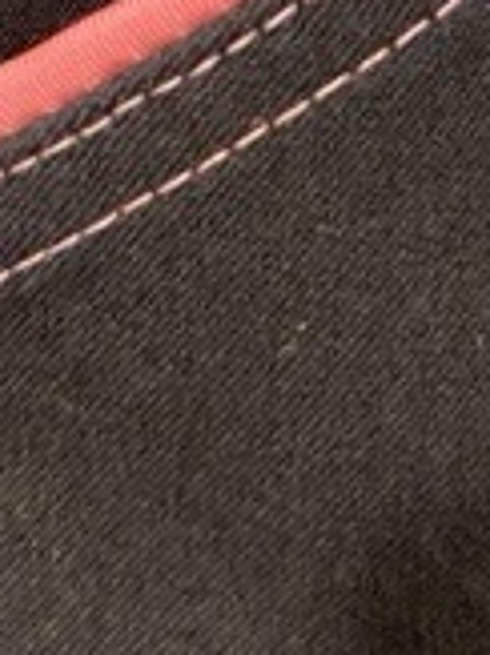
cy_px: -358
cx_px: 649
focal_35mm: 144
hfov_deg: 10.1
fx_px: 2721
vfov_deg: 12.9
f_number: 1.8
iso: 640
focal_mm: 4.25
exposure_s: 1/30
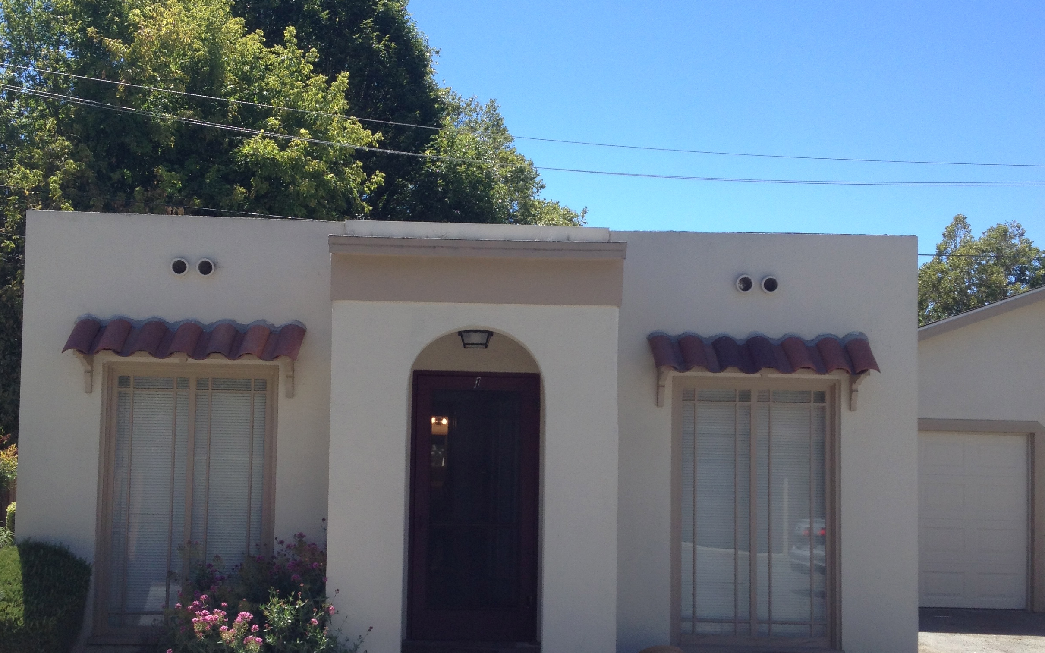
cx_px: 519
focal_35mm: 50
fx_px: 1424
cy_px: 408
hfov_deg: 40.3
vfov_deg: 25.8
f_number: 2.4
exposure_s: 1/935
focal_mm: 4.28
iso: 50
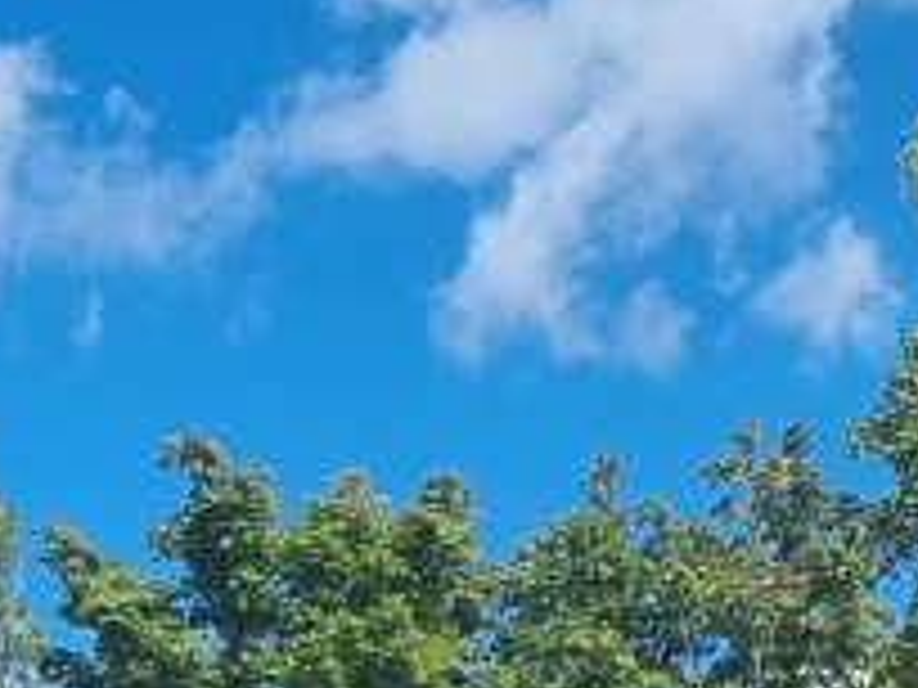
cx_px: 1228
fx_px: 4402
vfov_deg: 8.0
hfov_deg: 11.6
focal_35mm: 166
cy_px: 1891
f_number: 1.8
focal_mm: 5.4
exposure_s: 1/2360
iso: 50
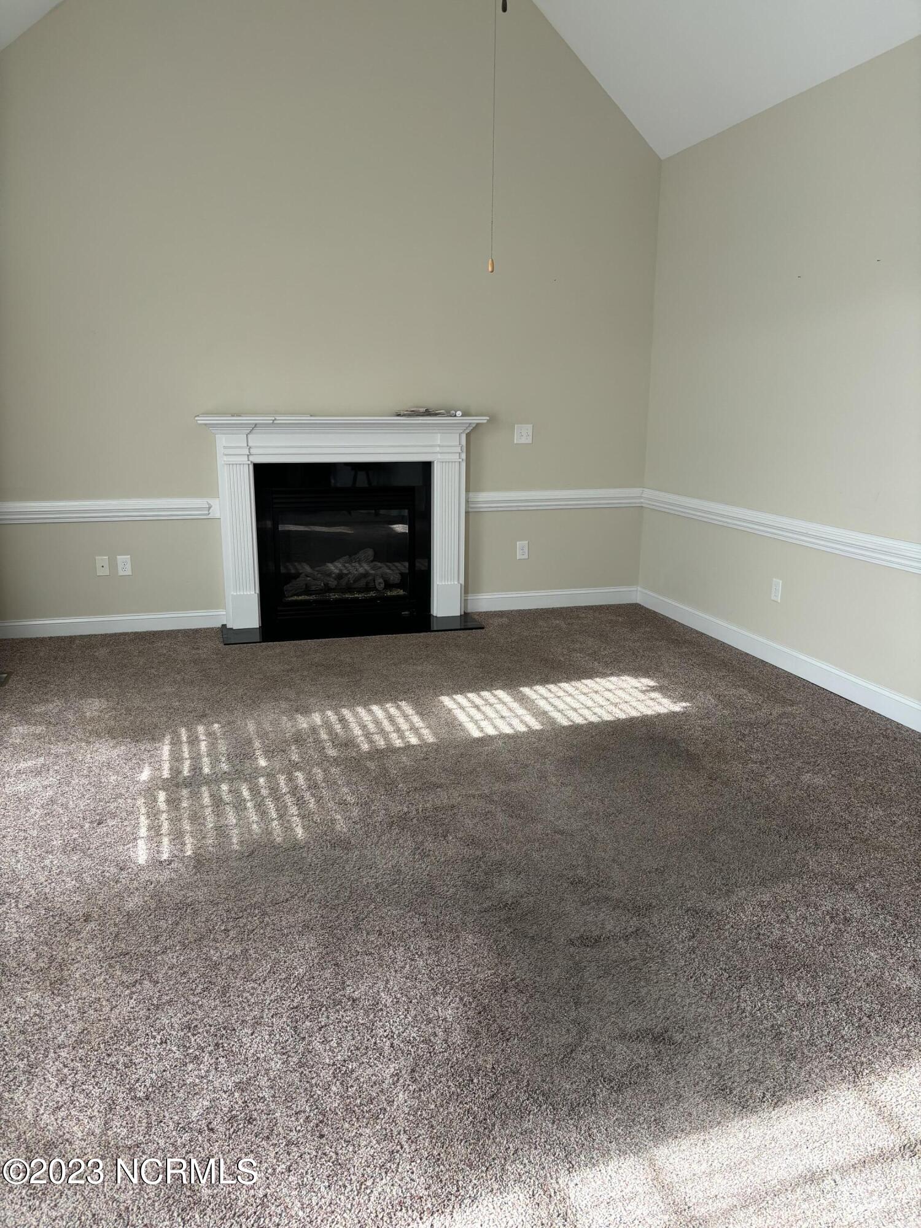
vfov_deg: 67.3
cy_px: 614
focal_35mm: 26
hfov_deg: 53.1
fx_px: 922
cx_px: 460
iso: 100
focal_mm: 5.96
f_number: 1.6
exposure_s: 1/121
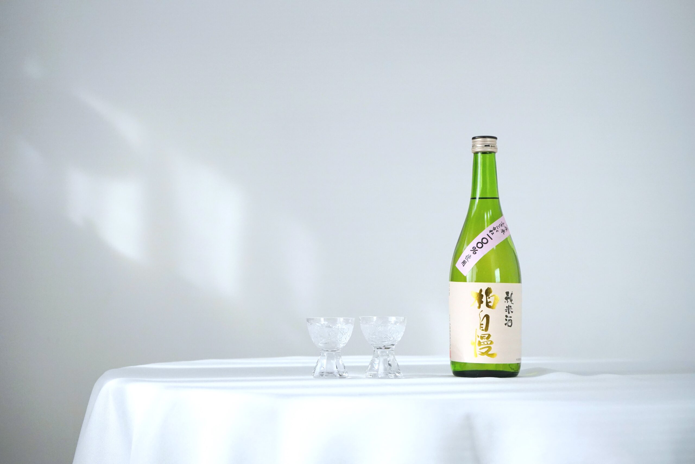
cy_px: 232
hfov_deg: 33.4
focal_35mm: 60
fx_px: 1158
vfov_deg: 22.6
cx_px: 348
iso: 4000
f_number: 5.6
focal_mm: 60
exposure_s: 1/6400
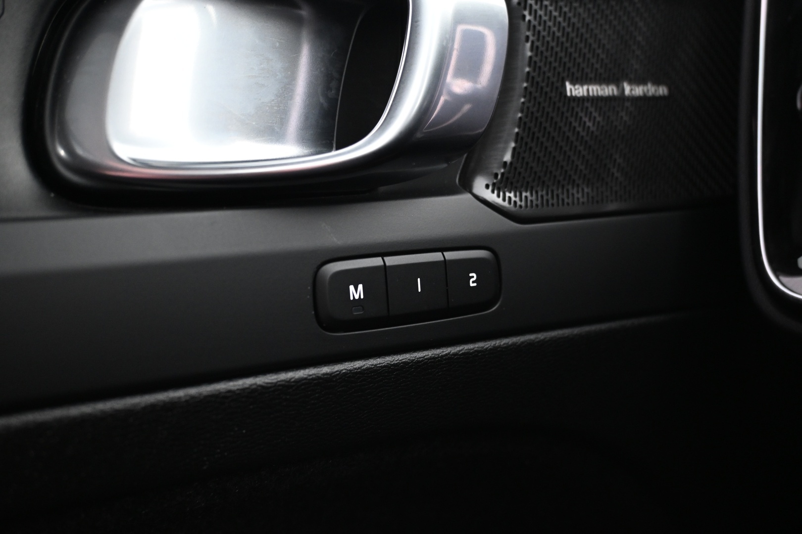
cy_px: 267
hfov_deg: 59.5
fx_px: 702
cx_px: 401
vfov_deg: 41.7
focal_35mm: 32
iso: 1600
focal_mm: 21
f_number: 4
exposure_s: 1/10
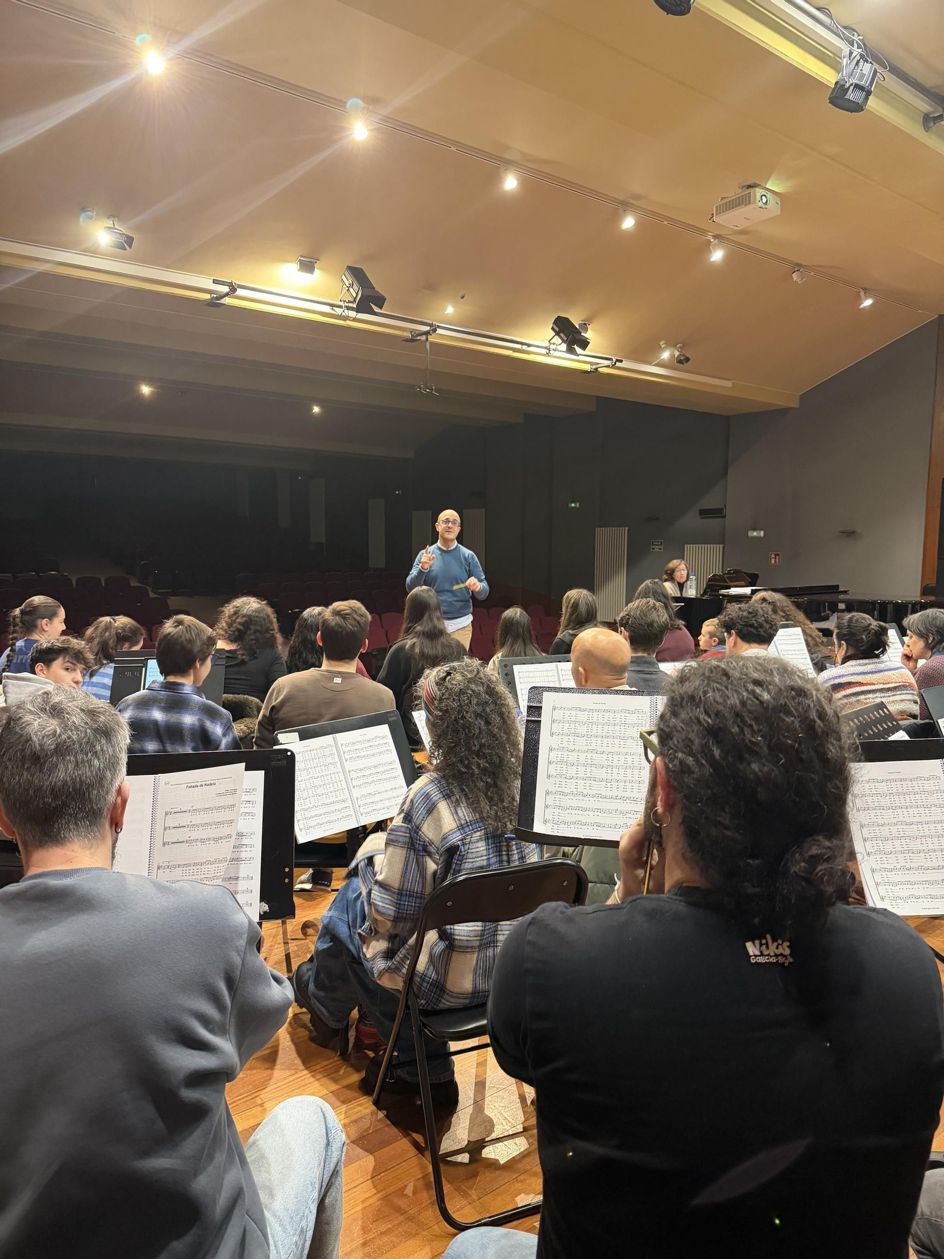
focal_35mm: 24
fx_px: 873
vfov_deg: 71.6
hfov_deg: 56.8
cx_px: 472
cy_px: 630
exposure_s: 1/50
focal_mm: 6.76
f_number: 1.78
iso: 500
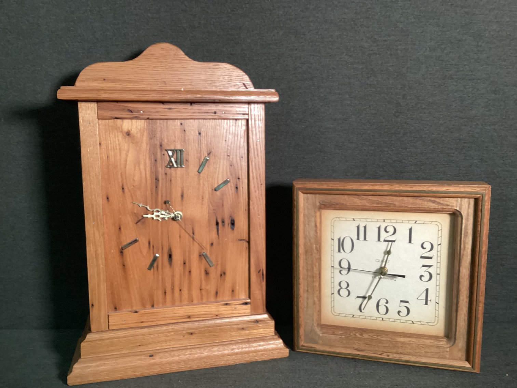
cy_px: 194
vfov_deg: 45.4
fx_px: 463
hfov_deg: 58.3
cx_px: 258
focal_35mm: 31
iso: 250
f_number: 2.4
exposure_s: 1/60
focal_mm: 3.3
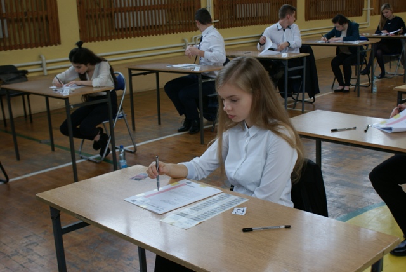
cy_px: 136
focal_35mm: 45
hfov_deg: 43.6
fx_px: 508
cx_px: 203
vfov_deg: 29.9
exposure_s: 1/60
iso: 100
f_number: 5.6
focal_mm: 30
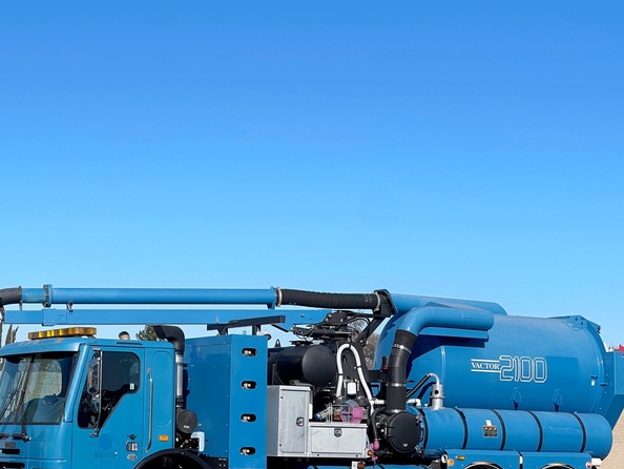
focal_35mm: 84
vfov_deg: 17.6
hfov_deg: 23.3
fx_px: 1515
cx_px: 264
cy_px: 297
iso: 20
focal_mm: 7.5
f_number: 2.2
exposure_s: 1/1908
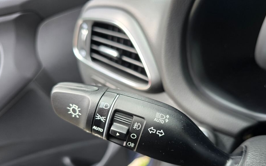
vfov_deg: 45.4
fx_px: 196
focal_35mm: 27
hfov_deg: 68.3
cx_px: 141
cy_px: 109
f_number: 1.7
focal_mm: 6.3
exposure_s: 1/180
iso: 64
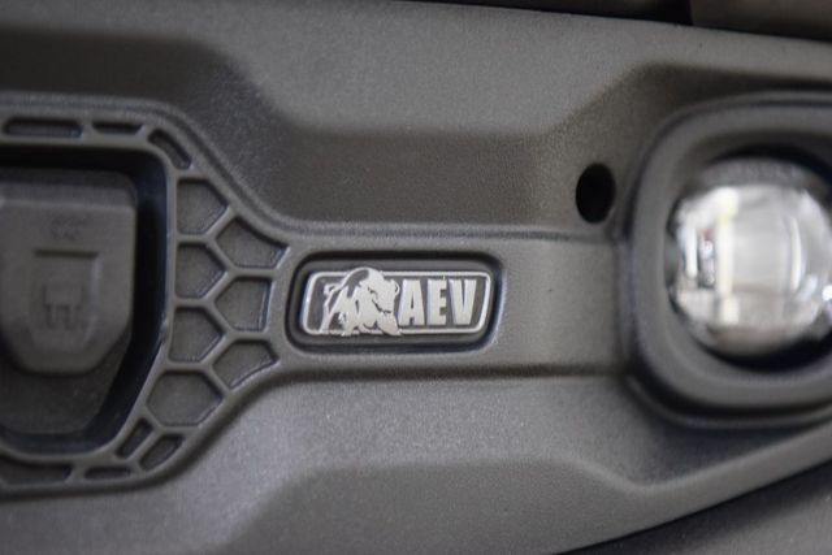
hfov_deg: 19.5
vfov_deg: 13.0
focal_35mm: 105
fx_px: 2427
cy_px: 278
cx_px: 416
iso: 1600
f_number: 2.8
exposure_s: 1/30
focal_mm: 70
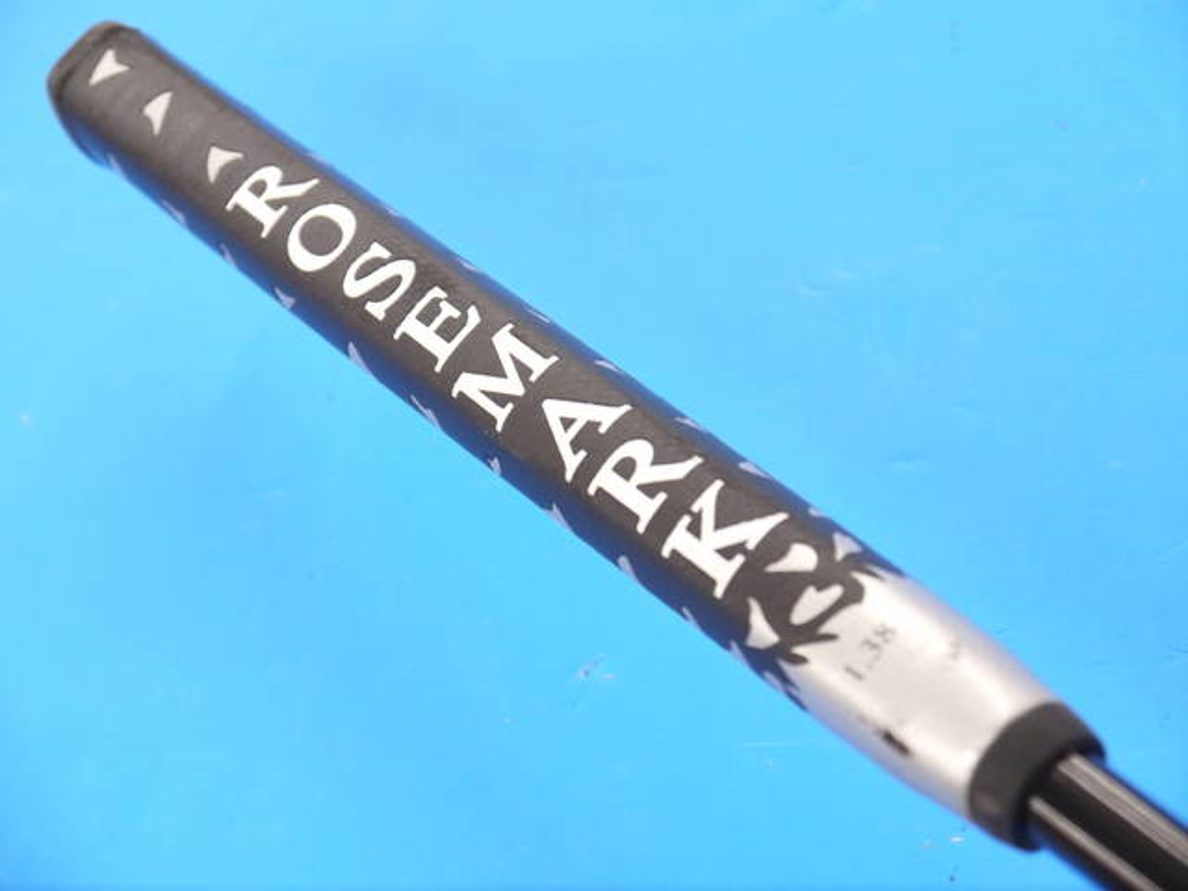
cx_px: 594
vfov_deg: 17.6
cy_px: 446
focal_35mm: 84
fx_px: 2883
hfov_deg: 23.3
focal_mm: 42
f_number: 5.6
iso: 800
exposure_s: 1/80
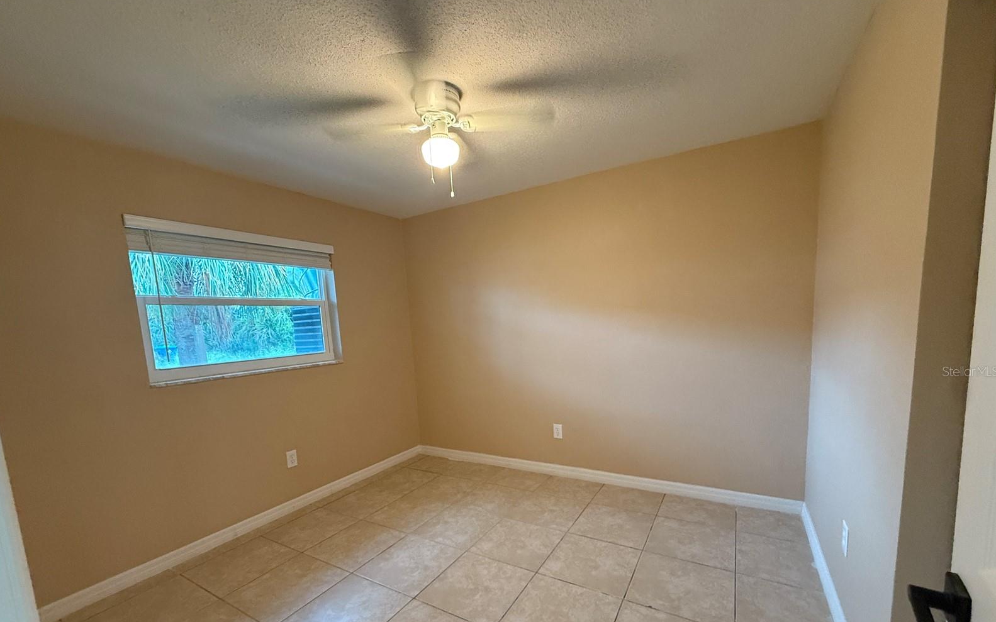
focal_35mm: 15
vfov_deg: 74.0
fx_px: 407
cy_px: 371
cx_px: 498
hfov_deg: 101.5
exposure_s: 1/60
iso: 400
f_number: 2.2
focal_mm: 2.22
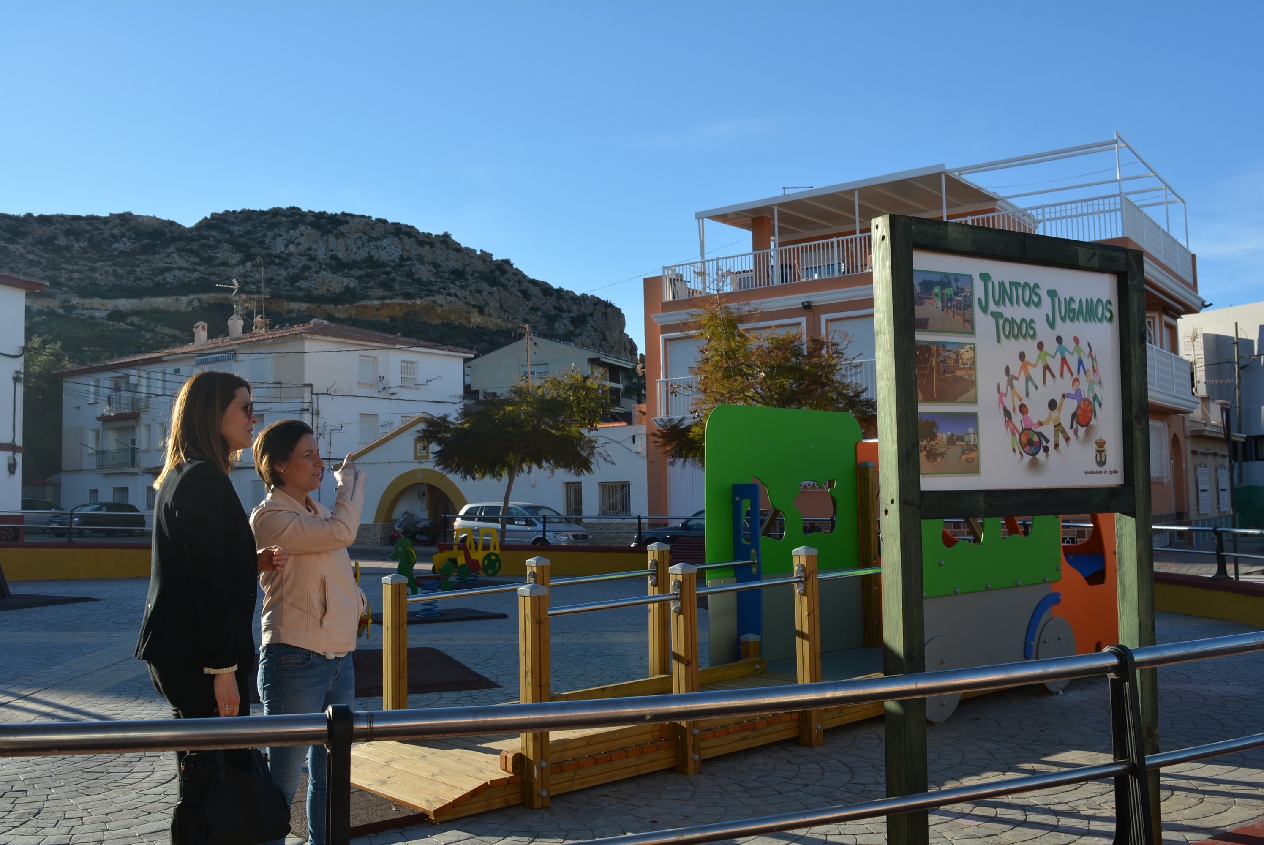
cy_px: 422
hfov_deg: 57.2
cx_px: 632
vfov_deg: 40.0
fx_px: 1160
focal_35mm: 33
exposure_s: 1/250
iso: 125
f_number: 8
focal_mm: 22
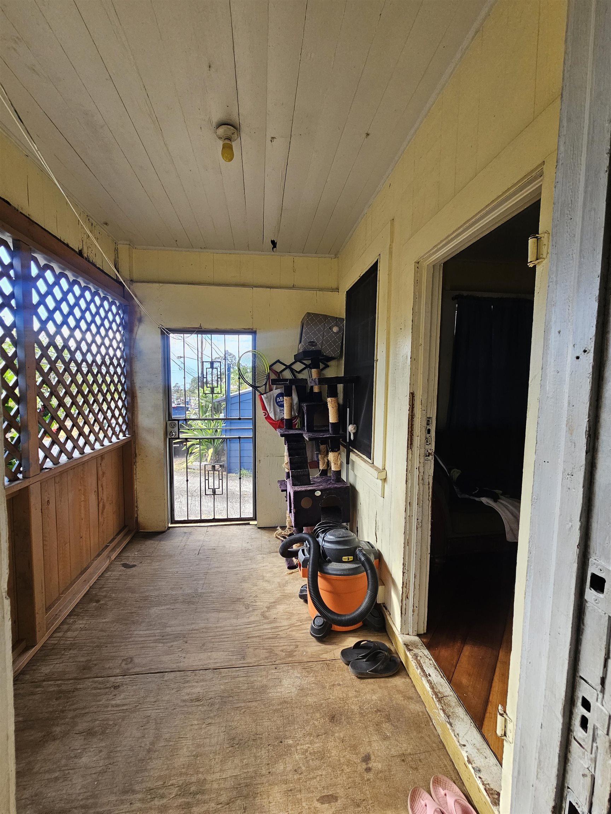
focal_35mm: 13
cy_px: 407
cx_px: 306
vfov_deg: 106.2
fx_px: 306
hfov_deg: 89.9
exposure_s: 1/207
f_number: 2.2
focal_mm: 2.2
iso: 125
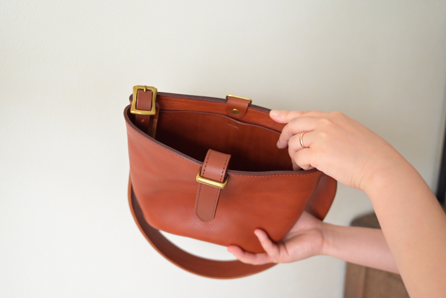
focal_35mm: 34
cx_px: 223
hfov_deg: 56.5
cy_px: 149
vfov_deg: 39.5
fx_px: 415
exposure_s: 1/40
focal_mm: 33.5
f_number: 4
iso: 3200
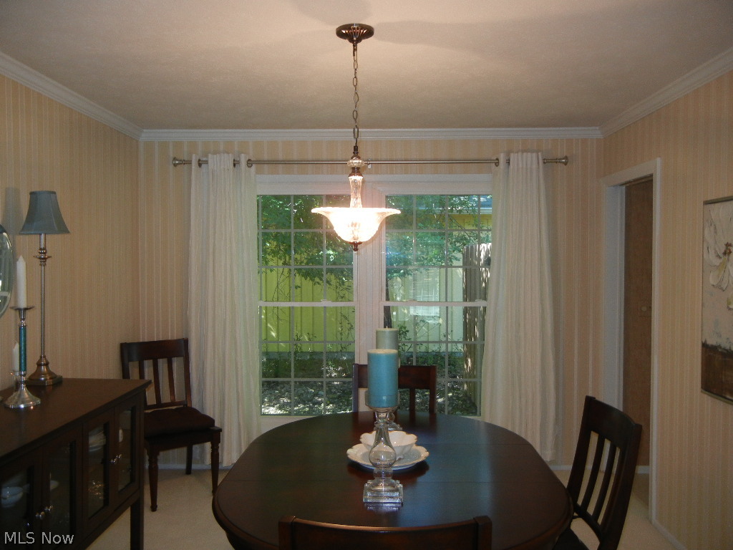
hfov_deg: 60.0
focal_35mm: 30
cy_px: 275
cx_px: 366
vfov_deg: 46.8
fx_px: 635
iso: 200
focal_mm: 5.4
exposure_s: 1/30
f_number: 3.5
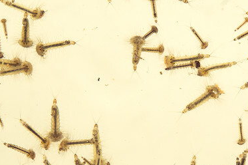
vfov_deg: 5.5
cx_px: 285
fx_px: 1700
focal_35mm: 247
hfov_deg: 8.3
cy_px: 156
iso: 200
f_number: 16
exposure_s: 1/200
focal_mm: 60
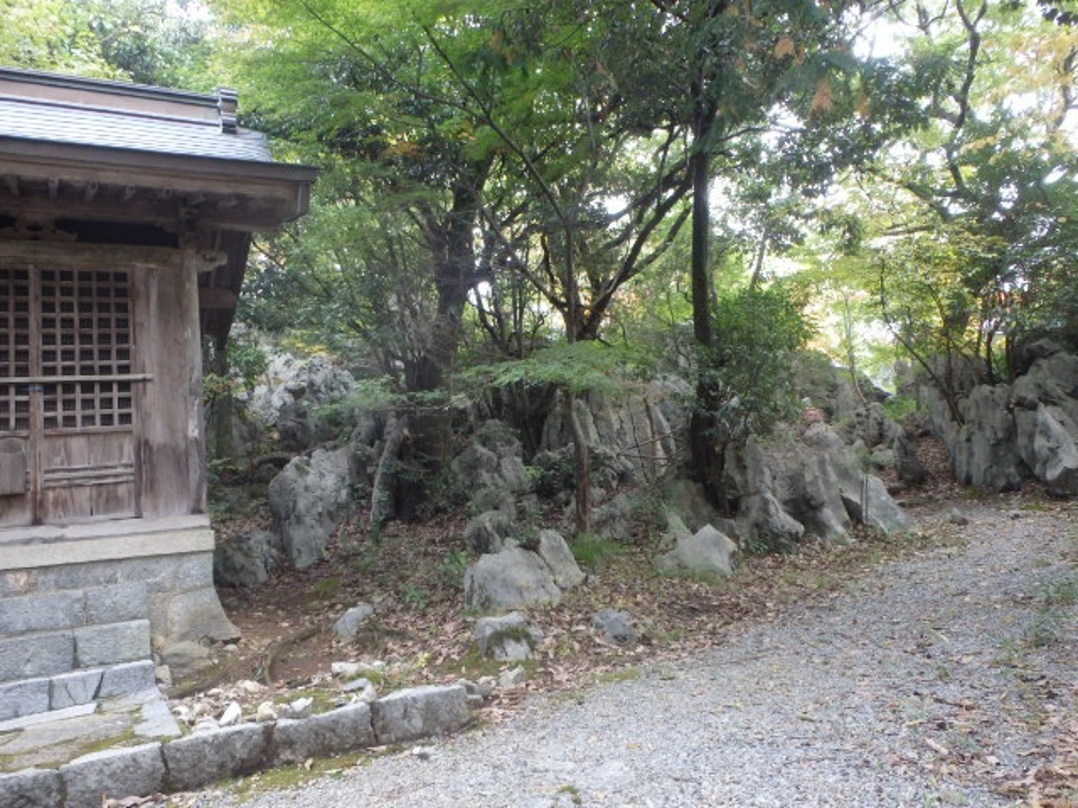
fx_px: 872
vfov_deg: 49.7
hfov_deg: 63.4
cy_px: 404
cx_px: 539
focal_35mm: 28
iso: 320
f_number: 3.9
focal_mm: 5
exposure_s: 1/30
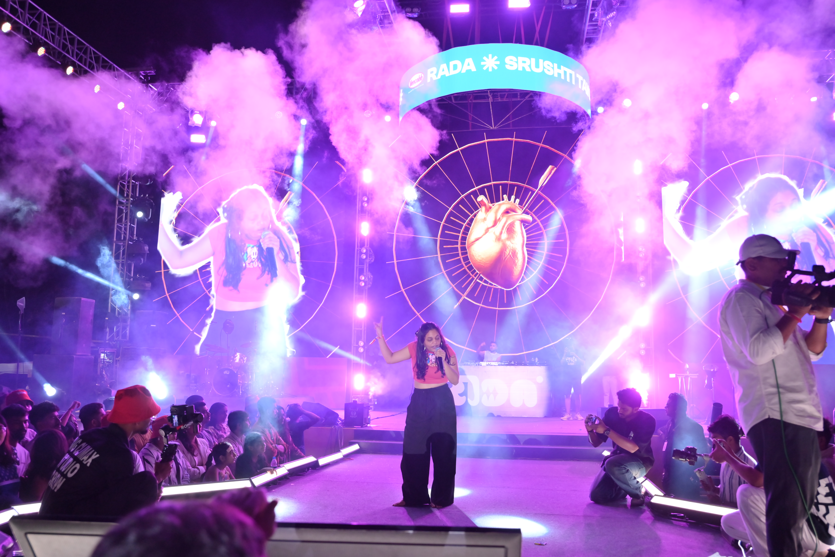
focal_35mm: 31
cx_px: 418
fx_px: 719
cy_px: 278
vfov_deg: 42.4
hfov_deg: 60.3
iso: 1600
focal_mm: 31
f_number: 4
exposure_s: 1/160
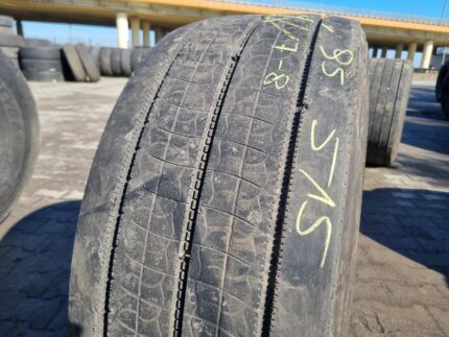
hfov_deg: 67.3
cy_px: 168
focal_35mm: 26
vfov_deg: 53.1
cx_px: 224
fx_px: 337
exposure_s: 1/1472
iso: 50
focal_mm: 5.4
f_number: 1.8
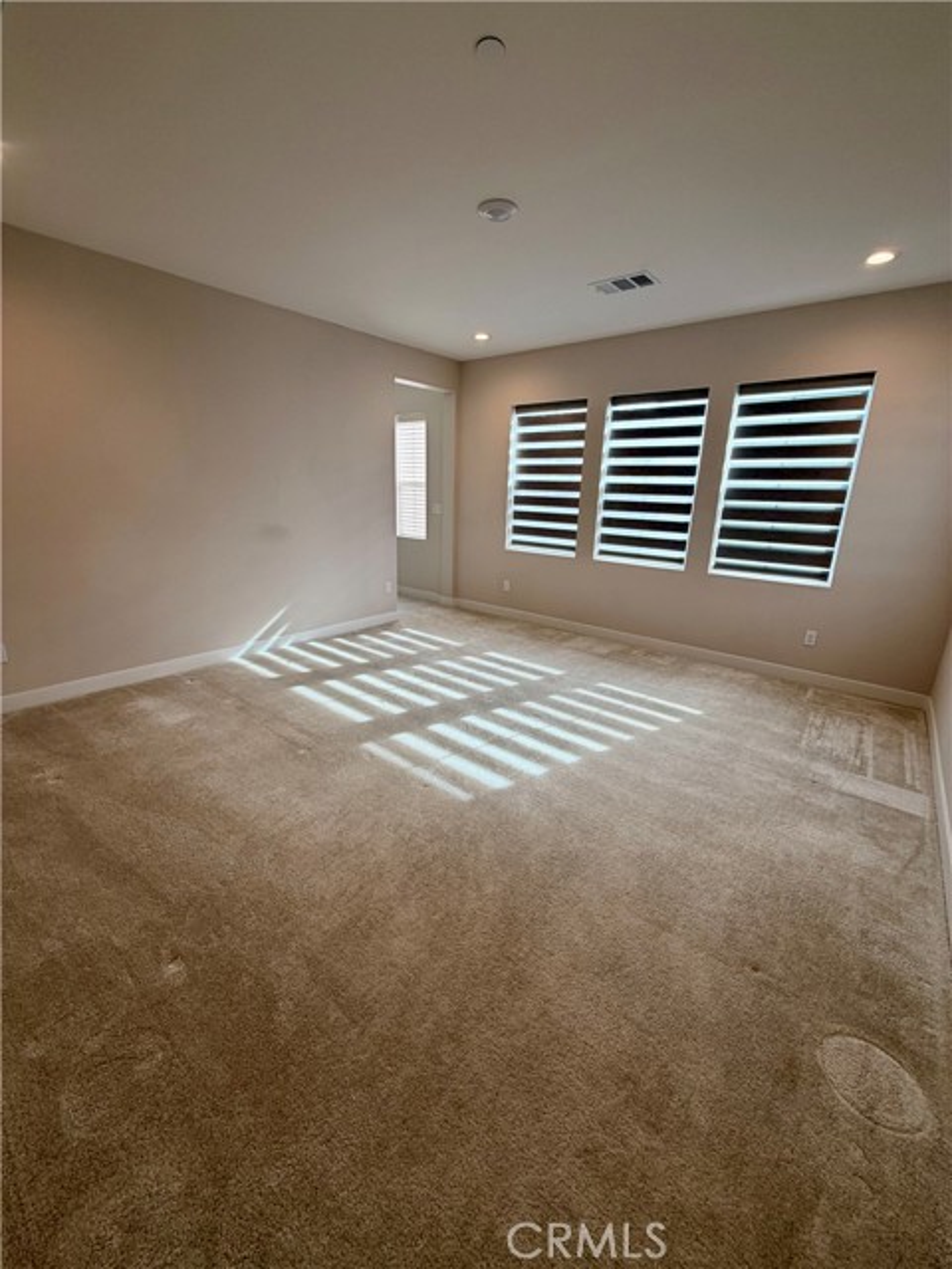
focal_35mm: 14
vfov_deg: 102.1
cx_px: 476
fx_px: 513
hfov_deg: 85.7
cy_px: 634
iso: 80
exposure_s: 1/120
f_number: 2.2
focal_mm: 2.22
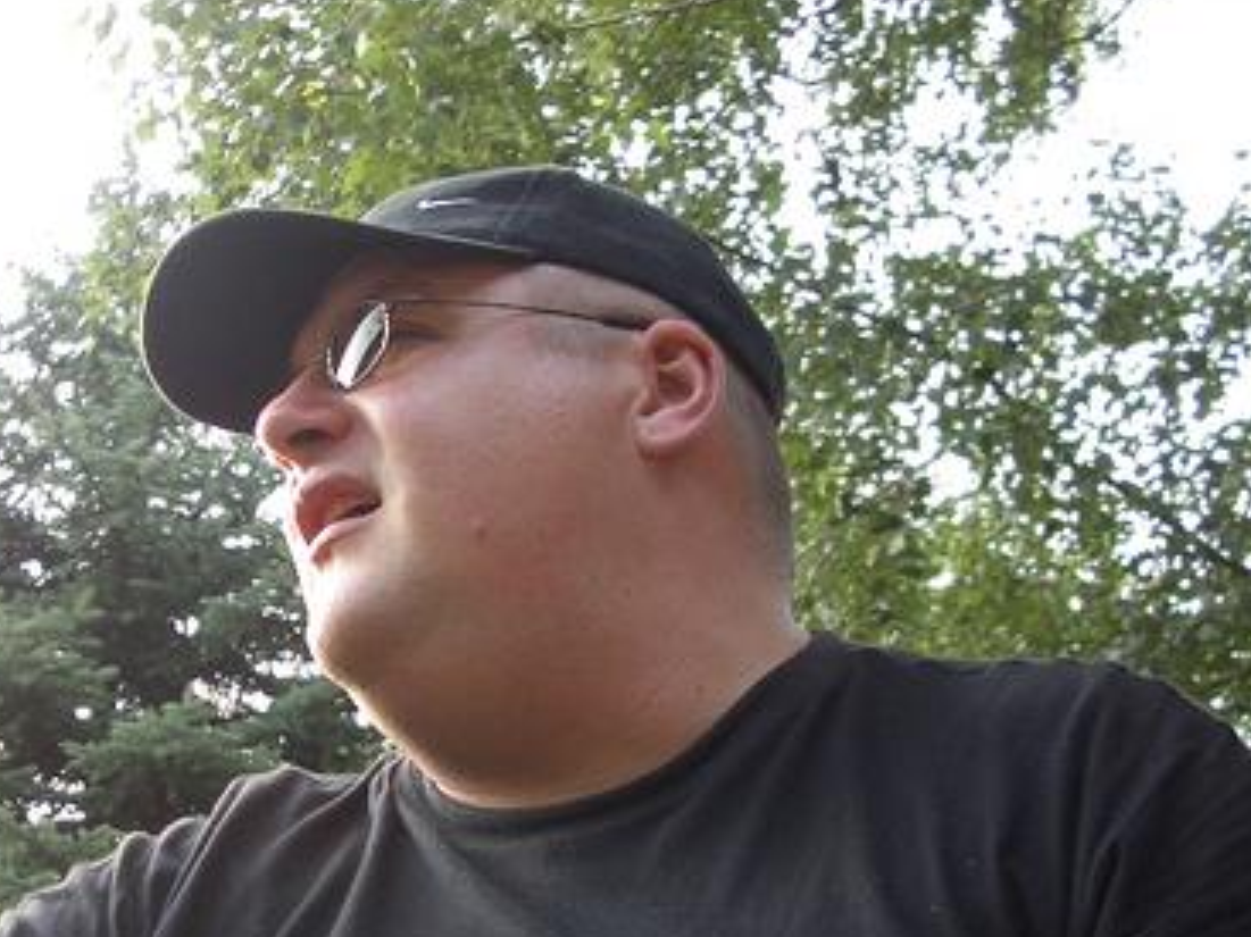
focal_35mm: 61
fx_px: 2204
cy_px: 739
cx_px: 440
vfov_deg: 23.7
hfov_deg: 31.5
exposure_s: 1/80
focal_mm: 5.8
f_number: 2.6
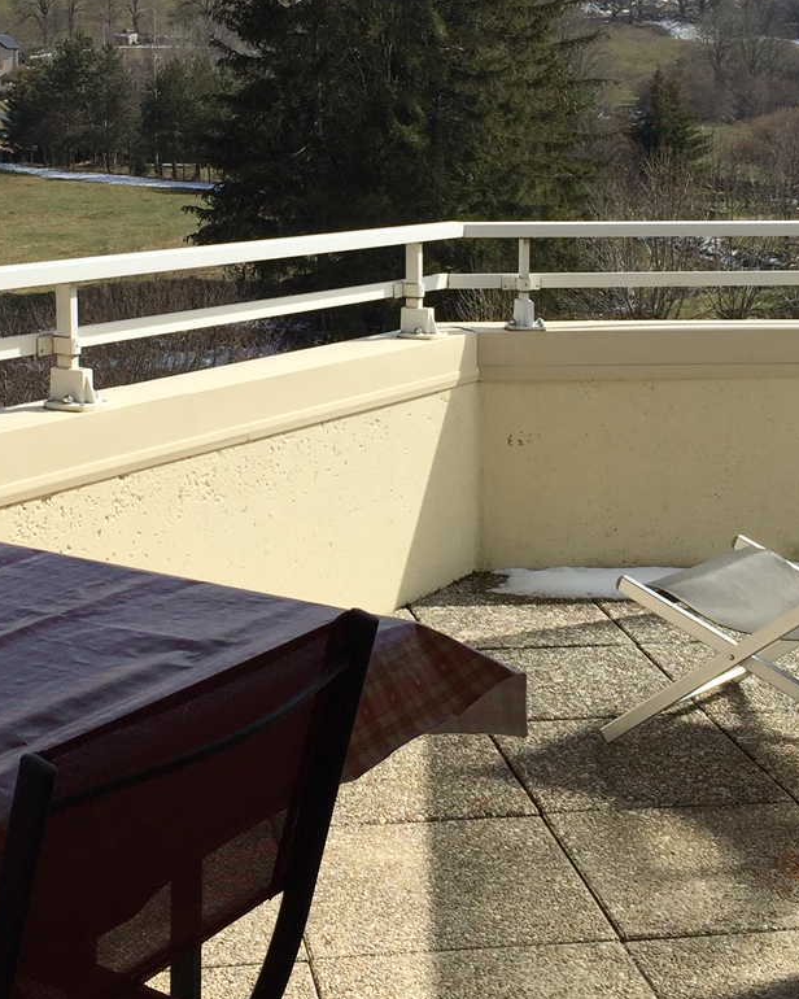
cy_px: 324
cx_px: 380
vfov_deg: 31.2
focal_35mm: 60
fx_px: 1774
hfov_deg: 25.4
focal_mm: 4.15
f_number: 2.2
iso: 32
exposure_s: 1/3049
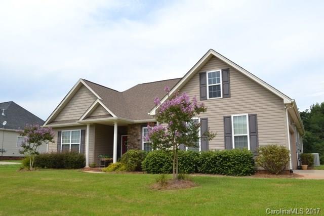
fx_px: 270
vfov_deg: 43.6
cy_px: 108
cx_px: 162
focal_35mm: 30
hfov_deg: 61.9
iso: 100
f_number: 9
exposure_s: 1/200
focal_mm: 20
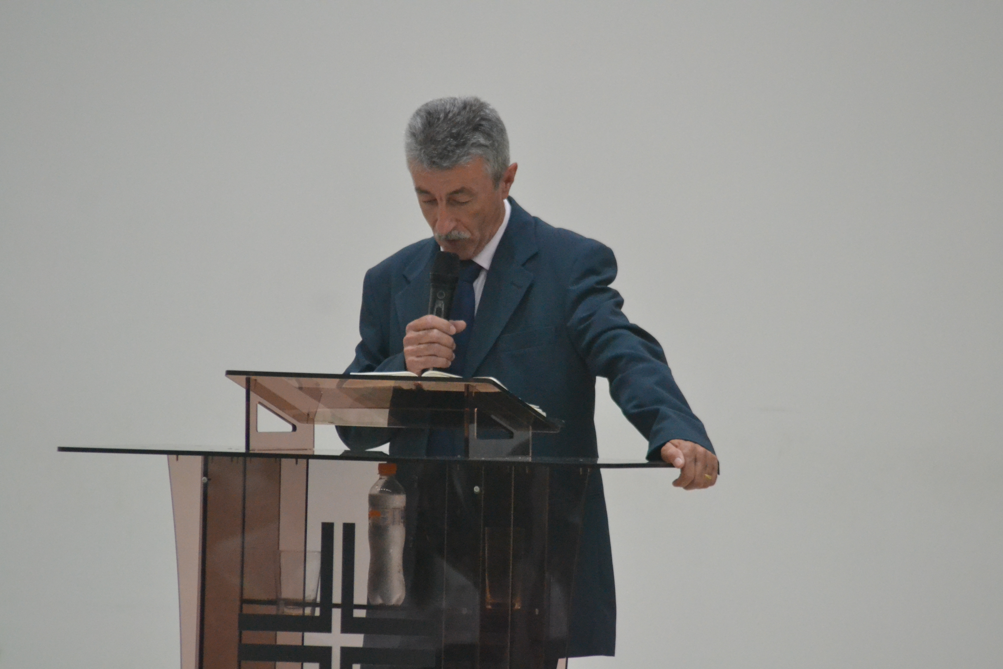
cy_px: 334
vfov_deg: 4.2
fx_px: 9193
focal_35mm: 330
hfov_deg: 6.2
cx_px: 502
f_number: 5
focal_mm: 220
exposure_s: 1/125
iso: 3200
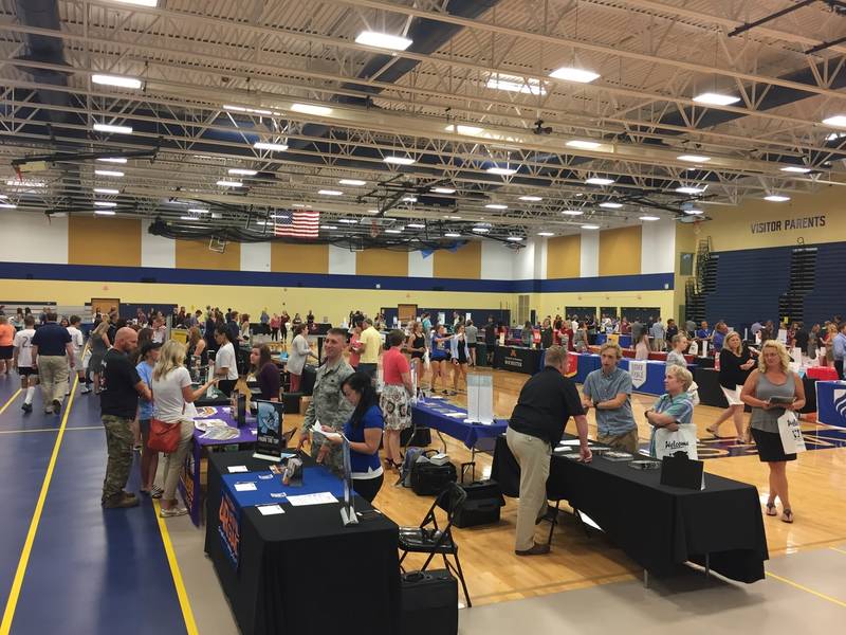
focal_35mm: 29
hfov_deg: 61.7
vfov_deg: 48.2
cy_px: 318
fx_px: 709
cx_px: 423
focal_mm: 4.15
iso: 64
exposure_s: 1/30
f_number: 2.2
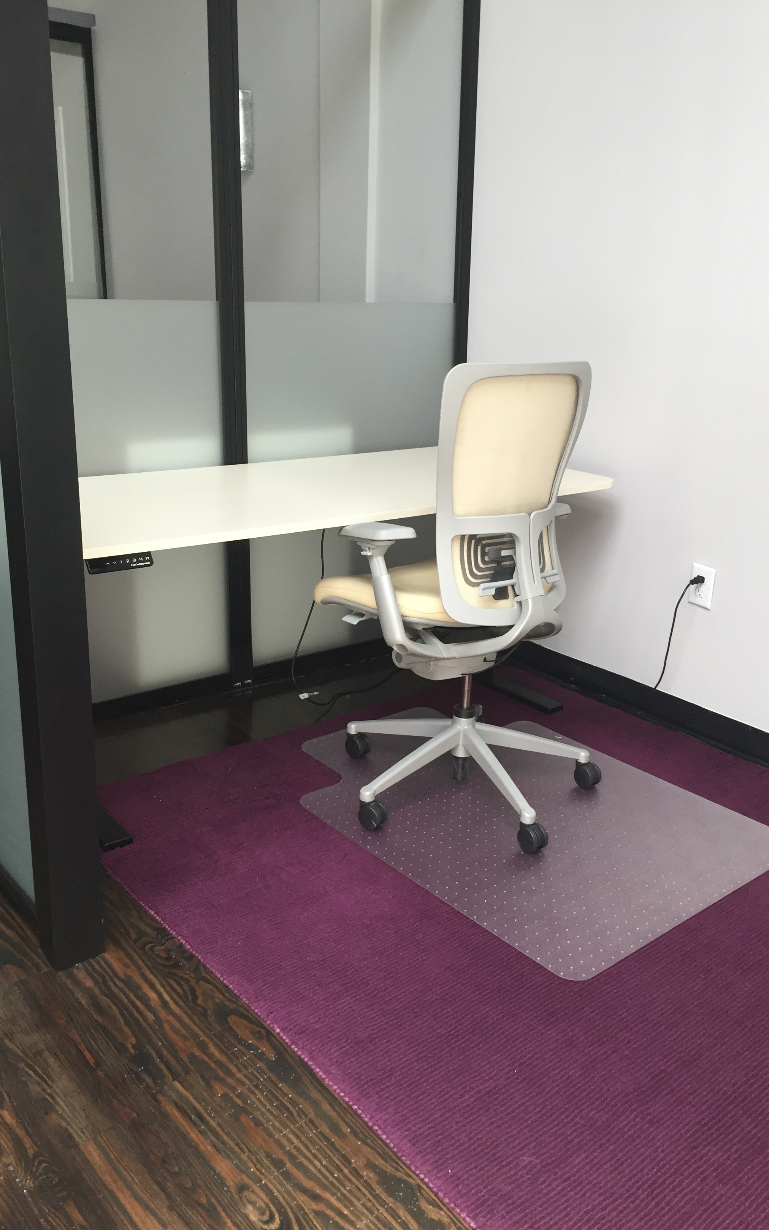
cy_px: 612
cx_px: 389
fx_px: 1040
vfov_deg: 61.2
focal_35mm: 31
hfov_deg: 40.6
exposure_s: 1/40
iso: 32
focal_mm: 4.15
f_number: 2.2
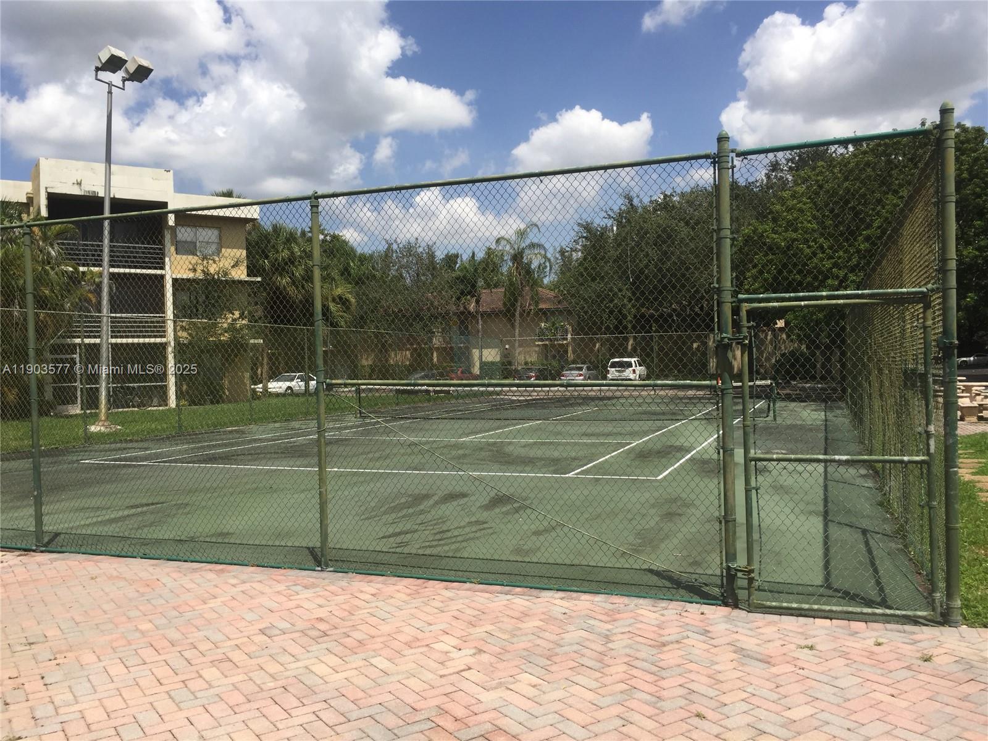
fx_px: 828
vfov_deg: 48.2
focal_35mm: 29
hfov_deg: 61.7
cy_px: 370
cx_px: 494
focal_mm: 4.15
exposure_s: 1/1980
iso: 32
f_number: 2.2
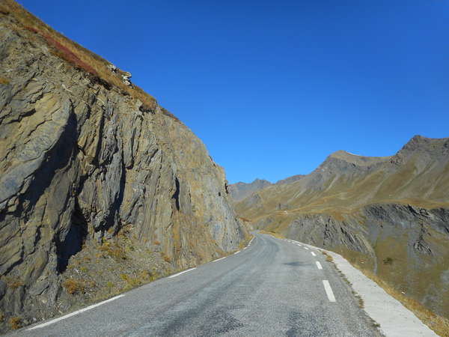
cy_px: 168
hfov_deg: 69.4
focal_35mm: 25
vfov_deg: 54.9
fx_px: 324
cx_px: 224
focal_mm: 4.5
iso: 80
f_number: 3.7
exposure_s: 1/800
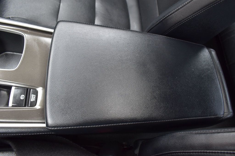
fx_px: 176
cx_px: 118
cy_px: 78
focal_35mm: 27
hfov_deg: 67.4
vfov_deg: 47.9
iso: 560
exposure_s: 1/15
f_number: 6.3
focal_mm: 18
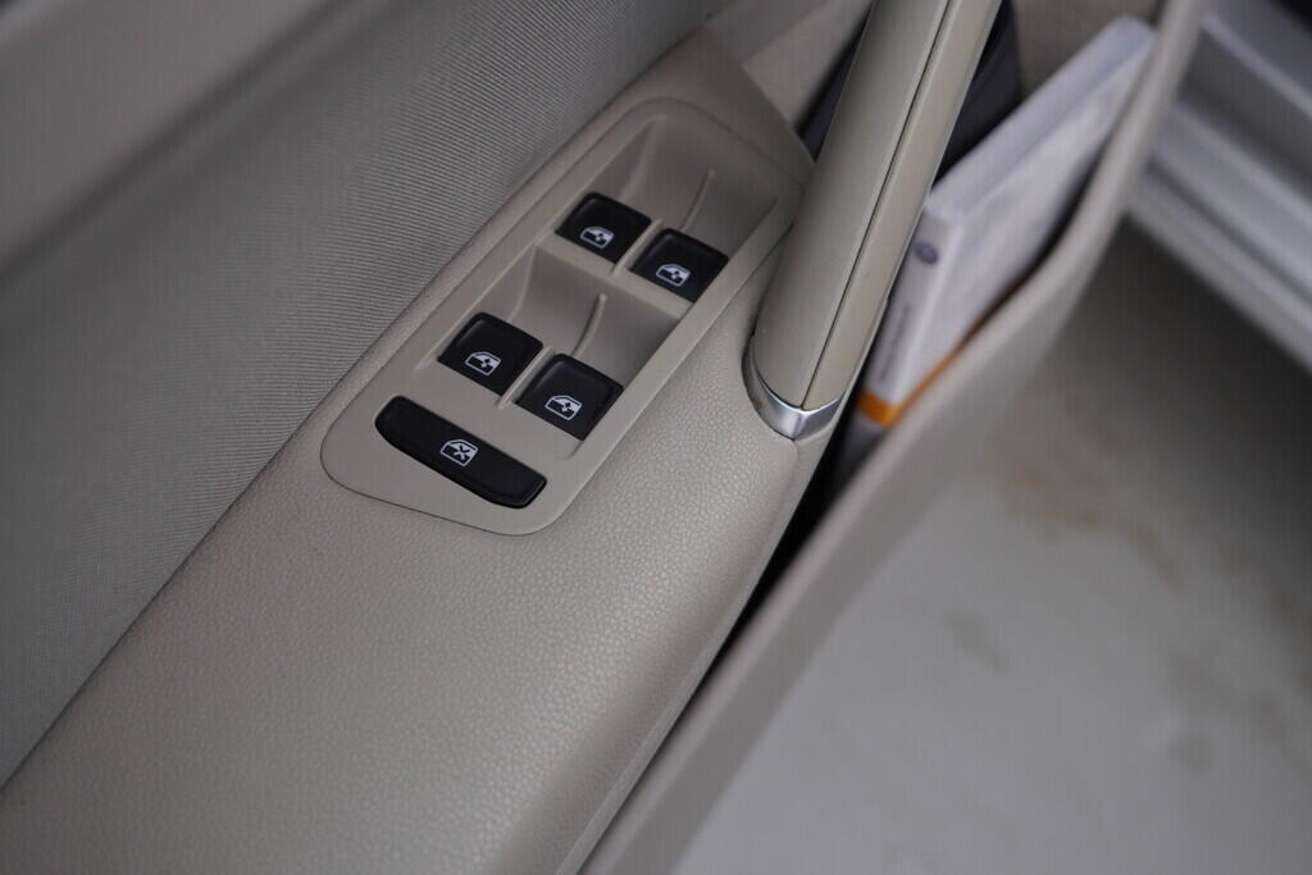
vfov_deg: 36.9
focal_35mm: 36
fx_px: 1312
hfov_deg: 53.1
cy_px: 438
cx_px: 656
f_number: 4
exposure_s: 1/60
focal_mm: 24
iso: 125
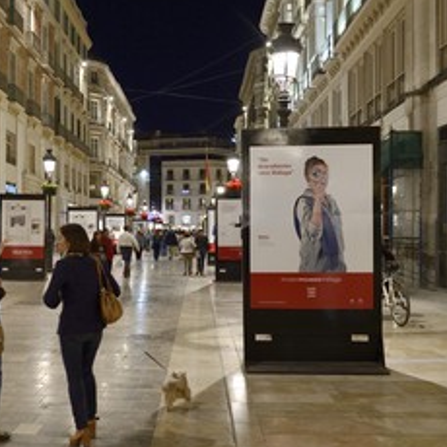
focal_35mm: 45
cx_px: 68
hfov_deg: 35.9
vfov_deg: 37.5
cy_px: 231
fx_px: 657
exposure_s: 1/50
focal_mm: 29
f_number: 3.5
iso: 1600
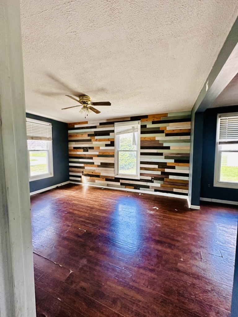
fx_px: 128
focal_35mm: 14
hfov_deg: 85.7
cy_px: 158
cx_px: 119
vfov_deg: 102.1
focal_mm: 2.22
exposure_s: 1/78
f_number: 2.2
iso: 320
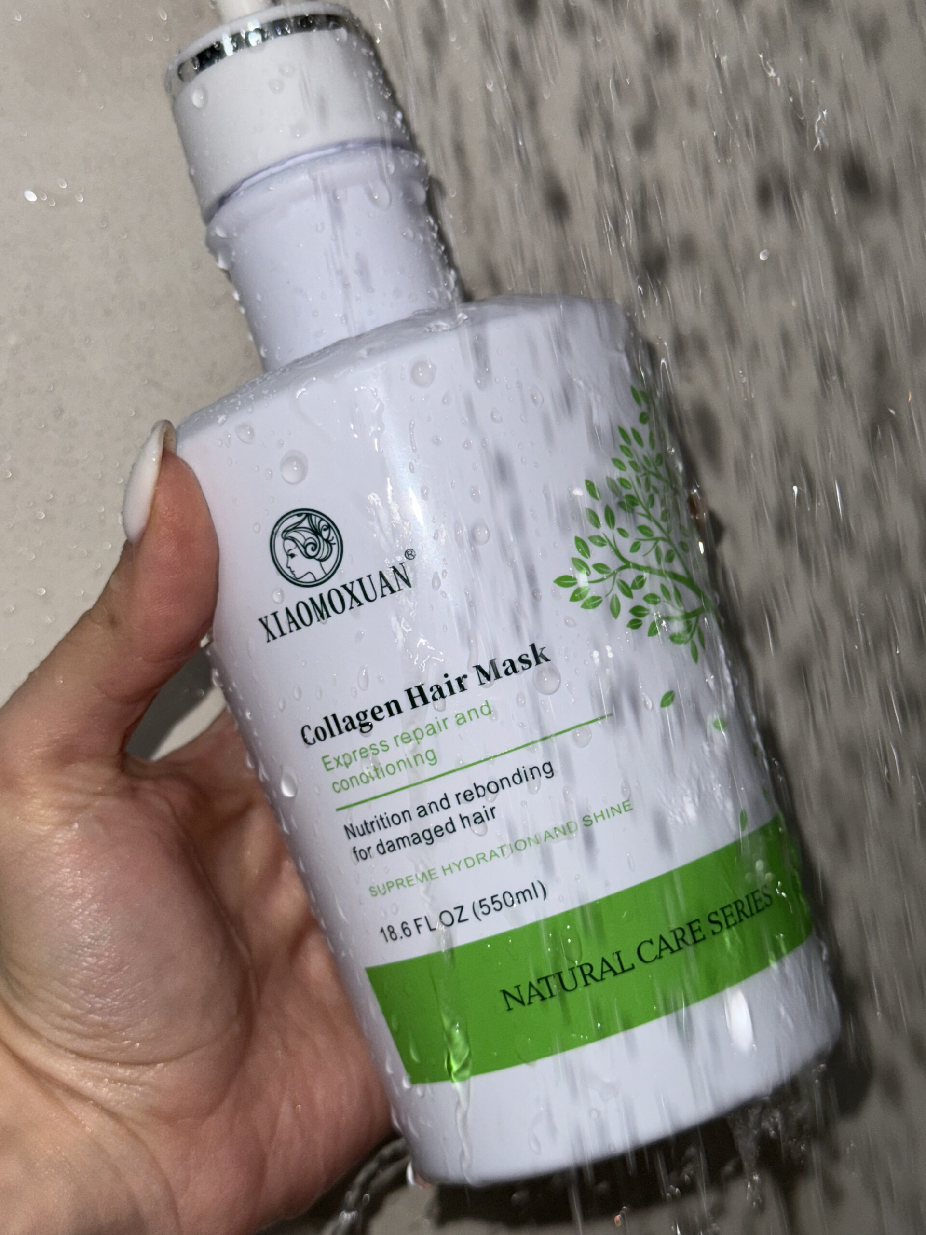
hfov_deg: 30.3
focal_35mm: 48
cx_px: 463
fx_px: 1712
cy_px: 618
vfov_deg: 39.7
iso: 50
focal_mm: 6.76
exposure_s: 1/53
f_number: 1.78
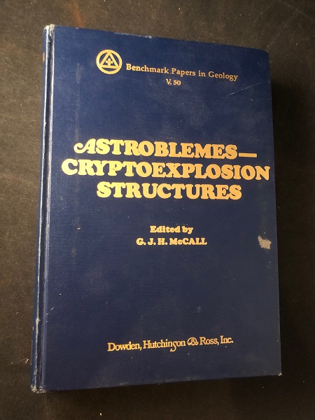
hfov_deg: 49.7
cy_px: 210
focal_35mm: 28
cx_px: 158
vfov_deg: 63.4
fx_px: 340
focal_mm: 4
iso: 100
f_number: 1.8
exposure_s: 1/4
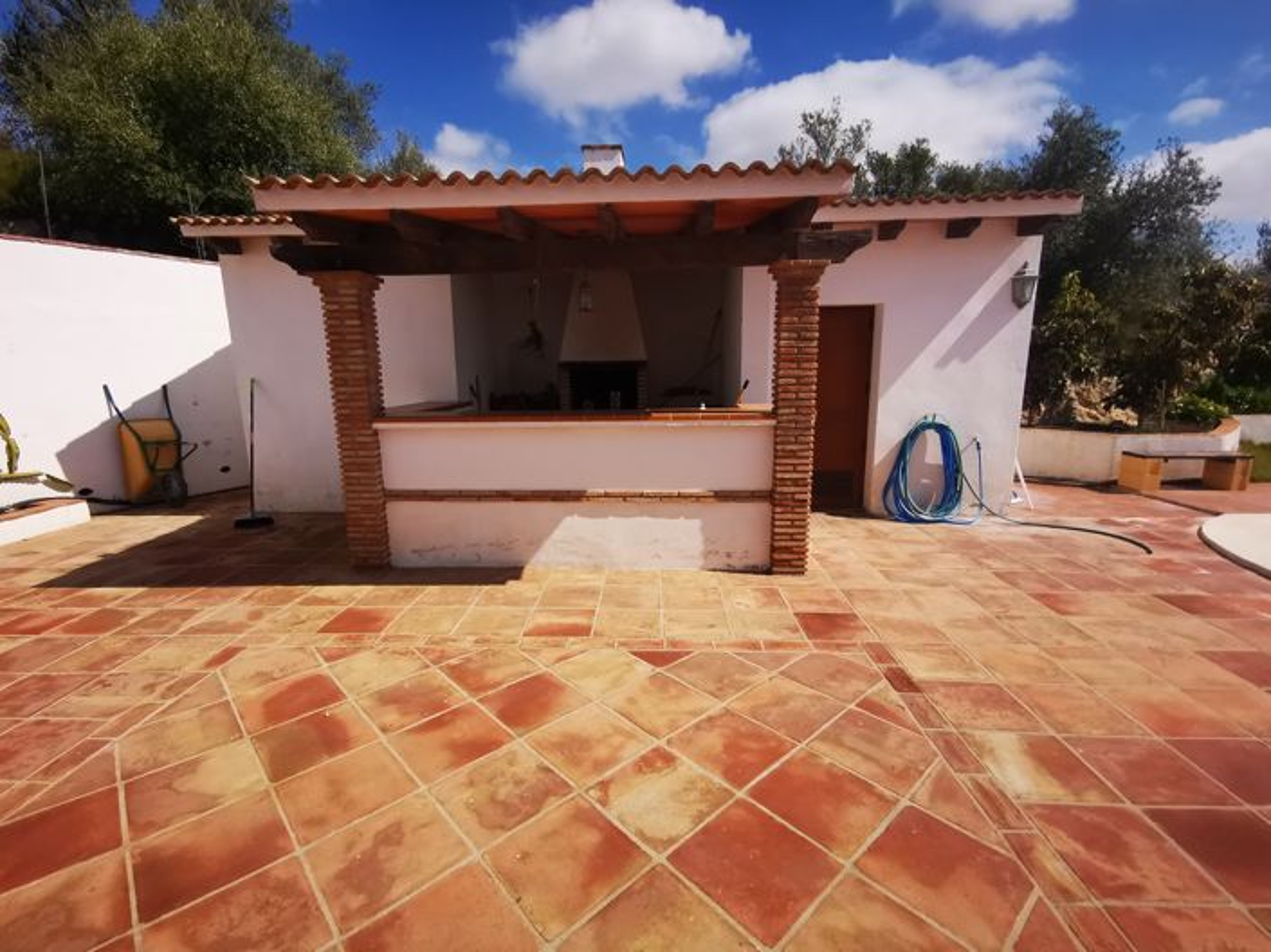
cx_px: 636
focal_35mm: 16
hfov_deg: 94.5
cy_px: 476
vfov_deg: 78.1
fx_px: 587
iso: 50
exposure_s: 1/1898
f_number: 2.2
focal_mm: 2.35
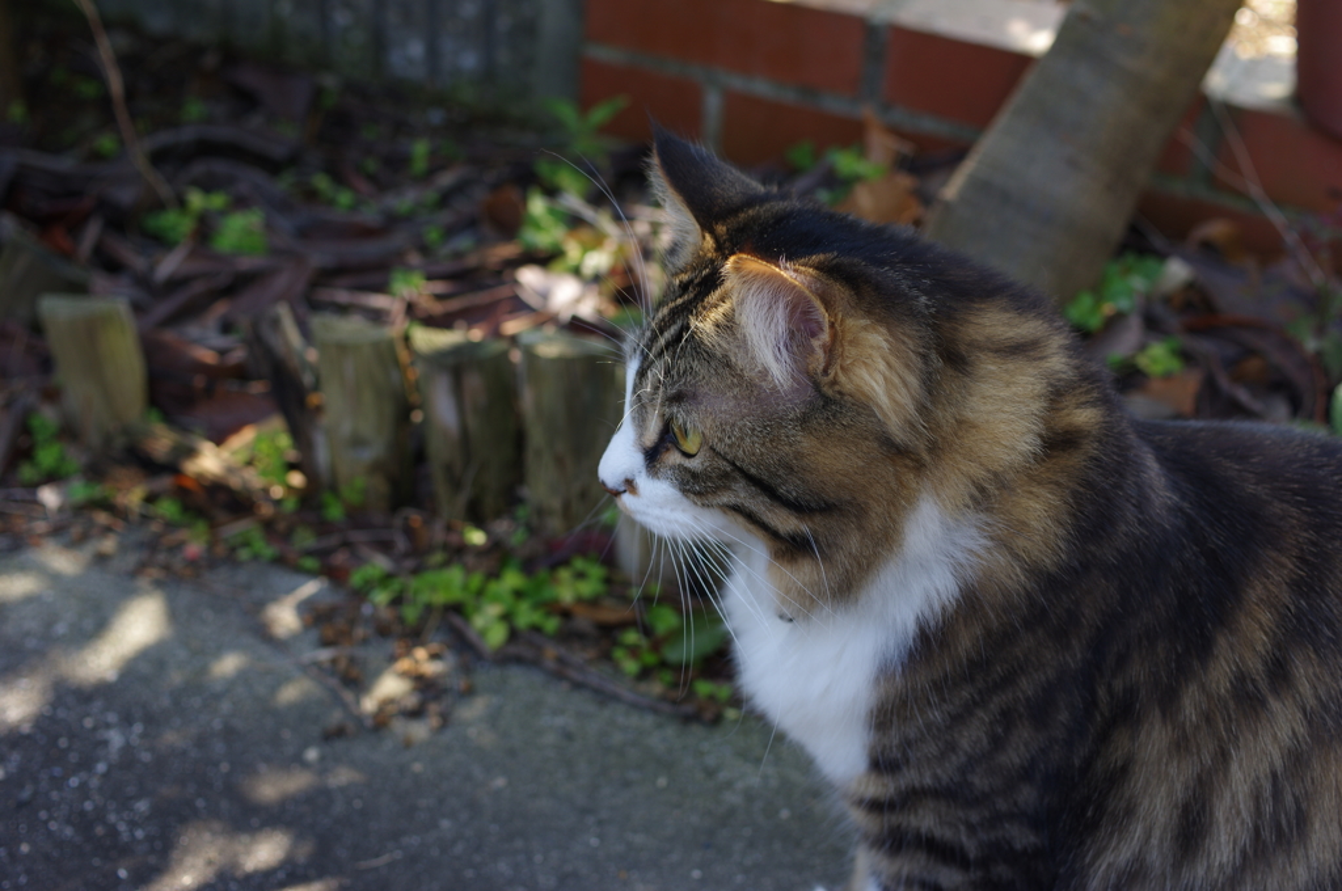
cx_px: 671
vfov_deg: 25.9
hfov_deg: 38.2
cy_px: 446
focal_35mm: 52
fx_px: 1936
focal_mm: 35
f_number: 4
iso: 100
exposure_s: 1/100
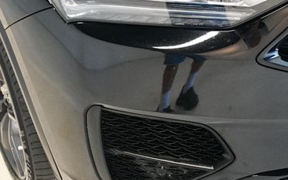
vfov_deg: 20.2
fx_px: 502
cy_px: 64
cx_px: 180
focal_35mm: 64
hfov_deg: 31.9
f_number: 3.8
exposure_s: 1/125
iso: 3200
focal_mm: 24
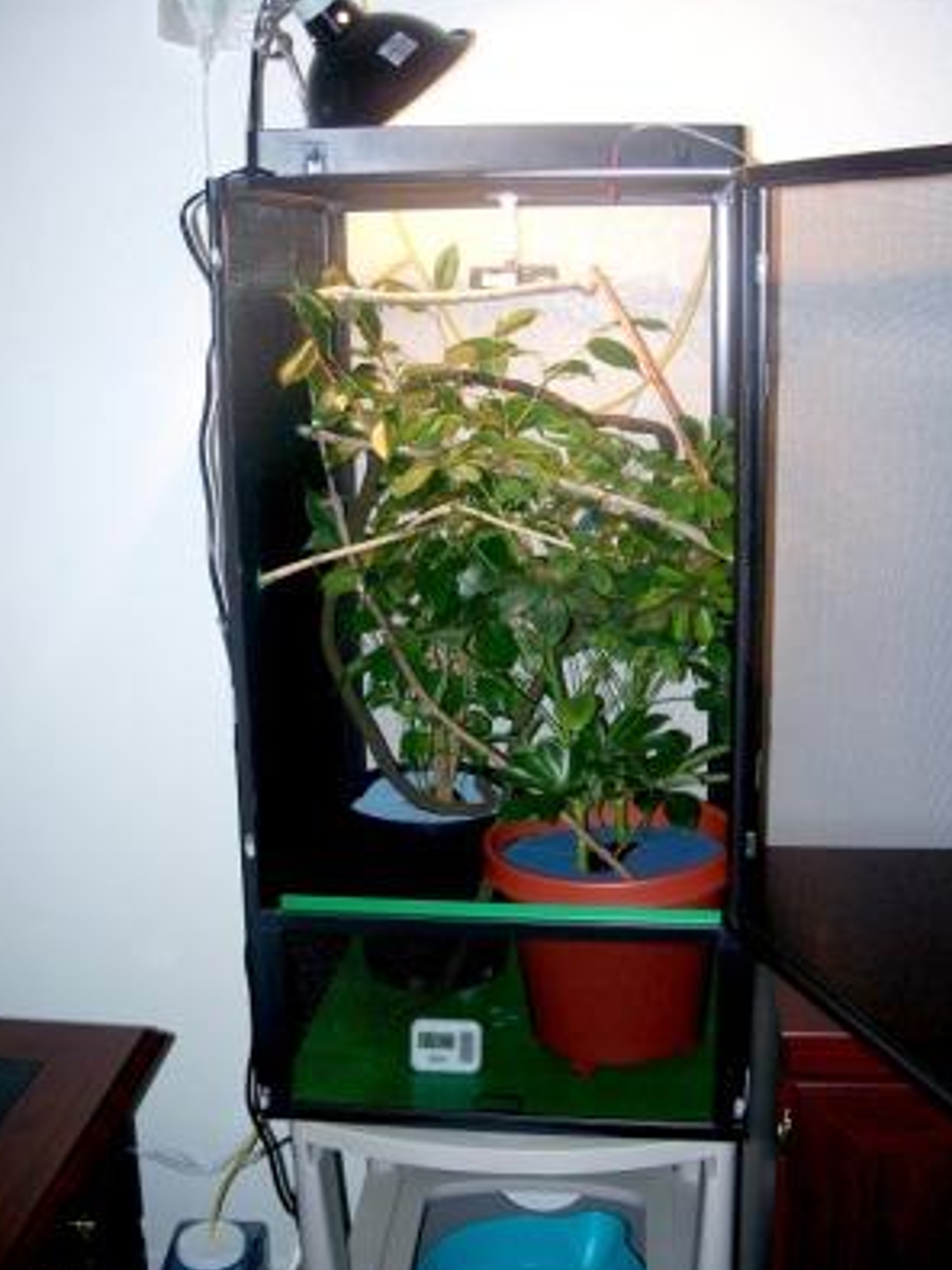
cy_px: 595
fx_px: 1541
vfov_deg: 44.8
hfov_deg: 34.3
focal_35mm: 42
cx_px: 492
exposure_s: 1/60
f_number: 2.8
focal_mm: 7.8
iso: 125
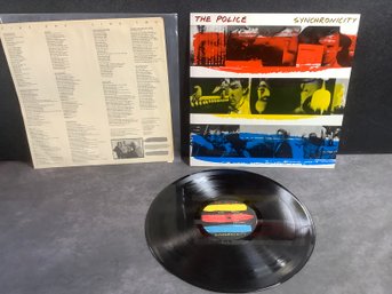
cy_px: 147
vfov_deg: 45.4
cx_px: 196
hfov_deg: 58.4
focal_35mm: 31
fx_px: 351
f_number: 2.4
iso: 160
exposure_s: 1/60
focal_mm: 3.3
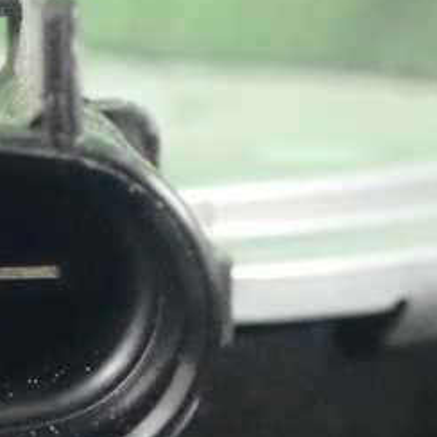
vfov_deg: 12.4
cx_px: -52
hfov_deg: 12.2
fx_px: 2014
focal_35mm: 141
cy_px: 249
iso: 6400
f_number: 3.8
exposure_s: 1/60
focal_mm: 11.78
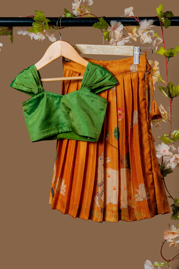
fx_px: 604
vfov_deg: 25.1
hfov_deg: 16.9
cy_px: 134
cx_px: 90
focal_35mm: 81
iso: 50
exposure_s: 1/200
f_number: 9
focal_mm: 81
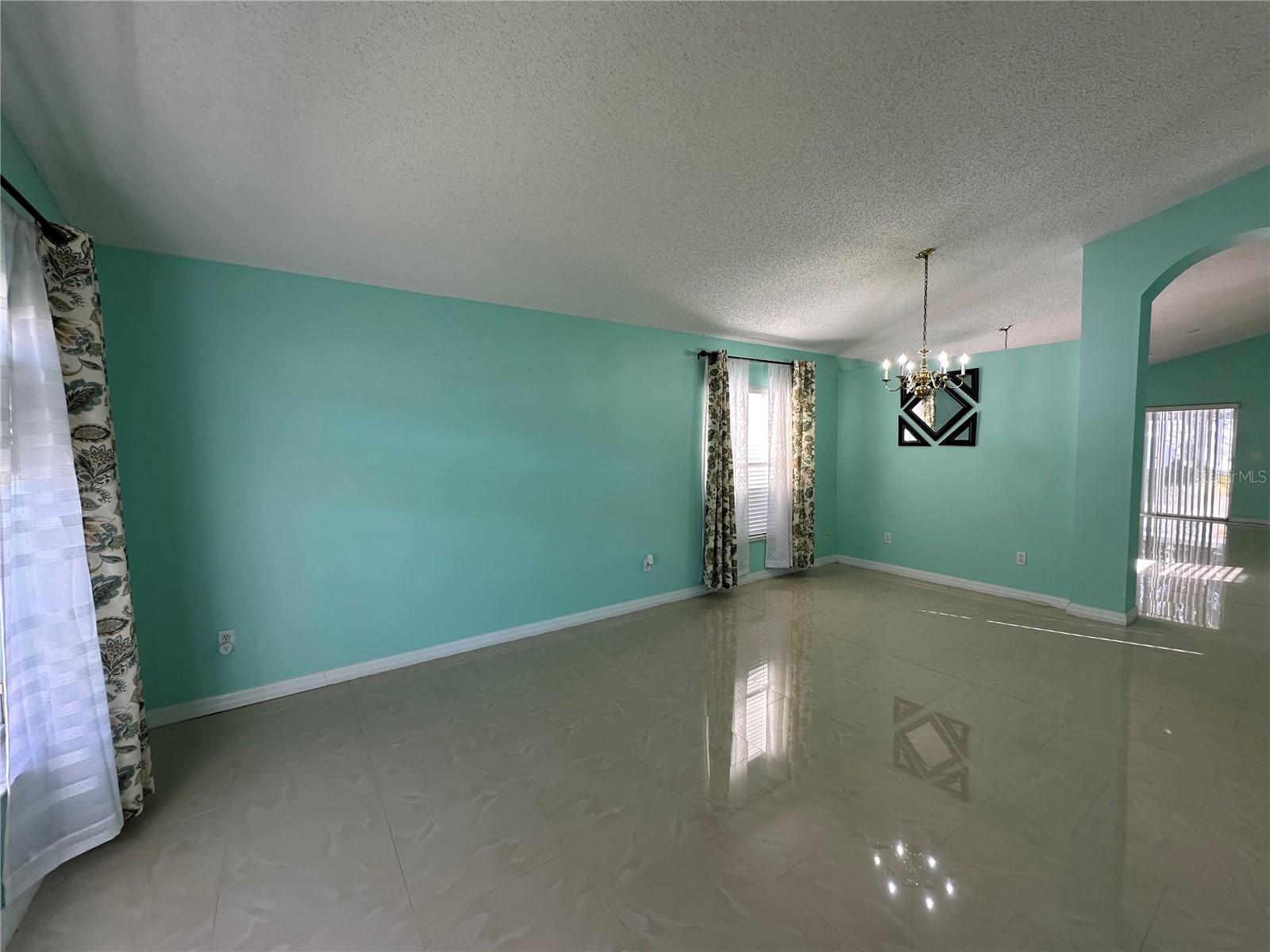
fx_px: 514
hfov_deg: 102.1
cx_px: 635
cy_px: 476
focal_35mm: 14
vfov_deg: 85.7
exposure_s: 1/120
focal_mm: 2.22
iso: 100
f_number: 2.2
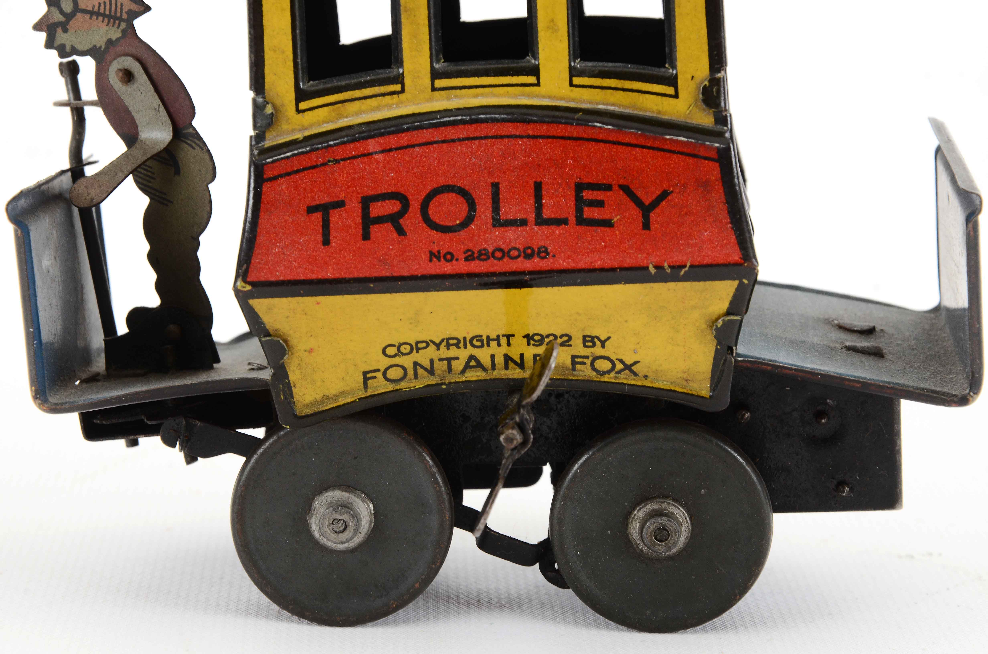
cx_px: 494
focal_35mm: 158
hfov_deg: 13.1
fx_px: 4314
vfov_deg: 8.7
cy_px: 327
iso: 400
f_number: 13
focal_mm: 105
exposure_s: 1/80
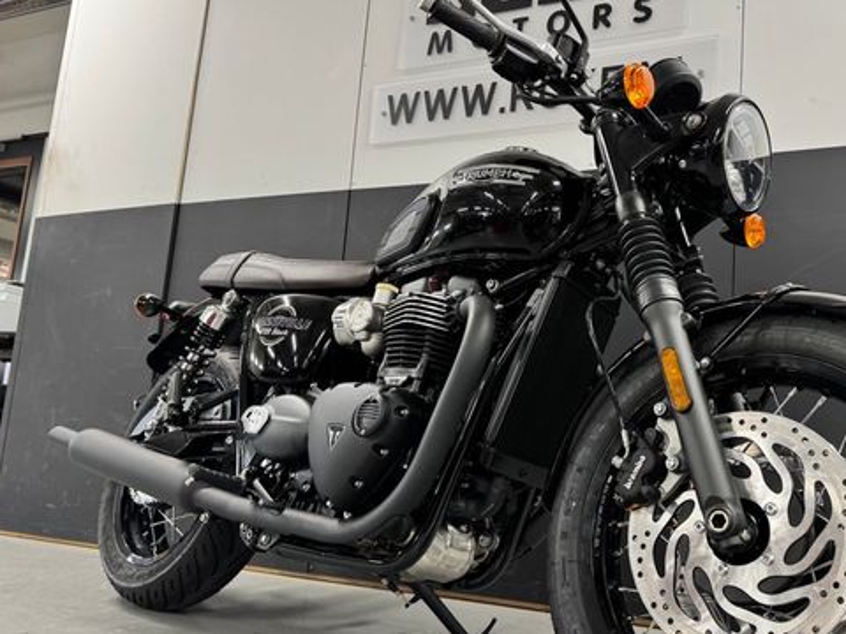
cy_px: 335
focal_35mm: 32
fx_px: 782
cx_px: 550
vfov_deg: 44.1
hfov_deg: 55.8
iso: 125
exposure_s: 1/50
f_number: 1.78
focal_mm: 6.76
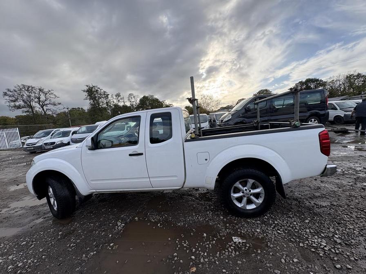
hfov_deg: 102.1
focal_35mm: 14
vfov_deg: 85.7
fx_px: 148
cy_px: 137
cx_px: 183
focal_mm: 2.22
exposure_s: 1/756
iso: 40
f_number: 2.2
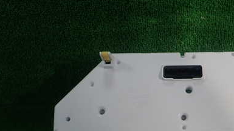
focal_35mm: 51
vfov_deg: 22.9
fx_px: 316
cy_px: 118
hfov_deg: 39.5
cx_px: 174
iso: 100
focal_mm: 5.5
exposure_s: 1/250
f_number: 3.2
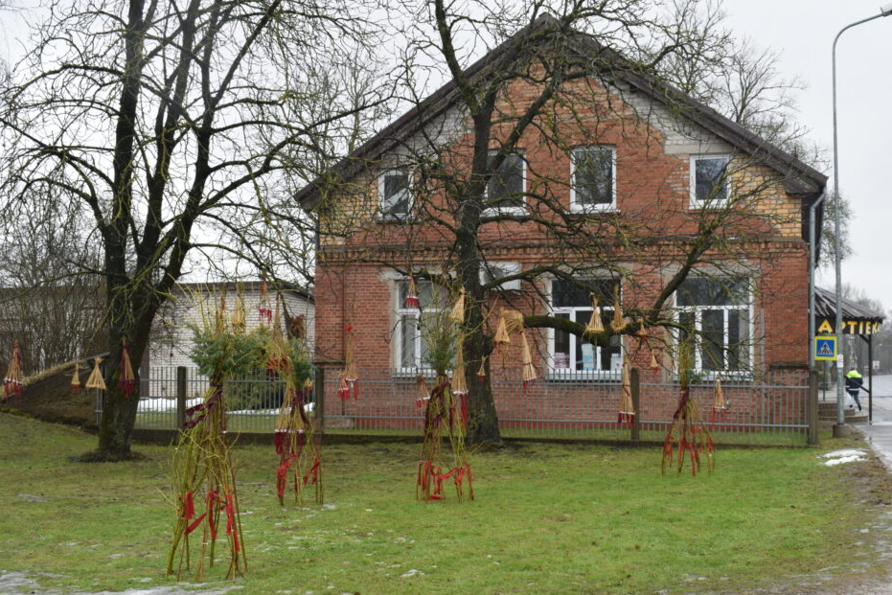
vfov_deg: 30.1
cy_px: 326
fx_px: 1104
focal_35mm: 45
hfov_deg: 44.0
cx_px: 470
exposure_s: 1/40
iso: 450
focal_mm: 27
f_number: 11
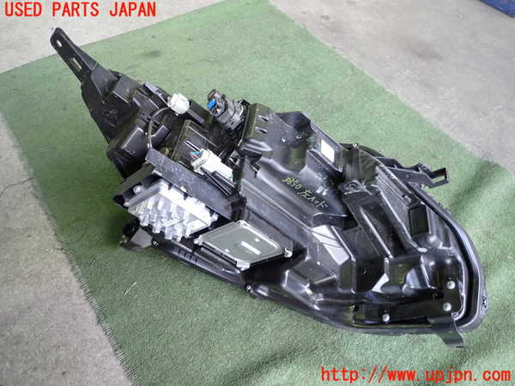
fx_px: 372
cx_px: 258
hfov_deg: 69.4
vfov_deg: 54.9
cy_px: 193
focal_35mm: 25
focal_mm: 4.5
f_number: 2
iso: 200
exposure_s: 1/30
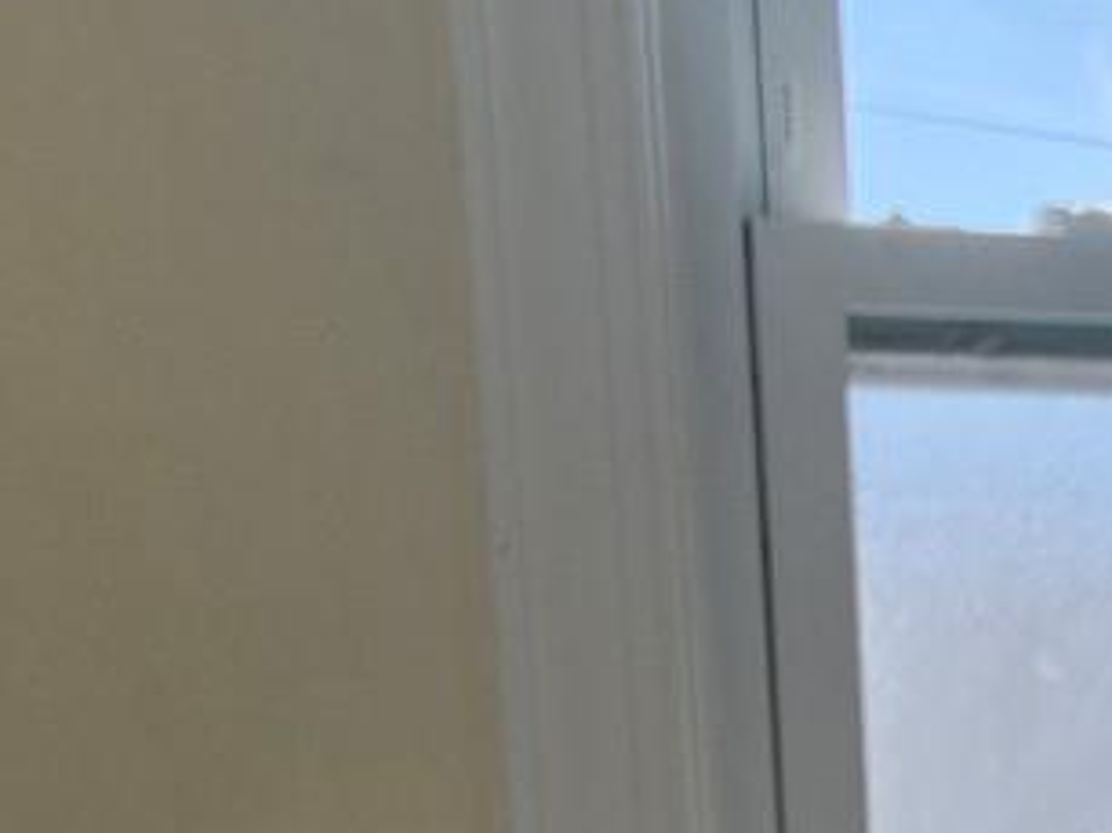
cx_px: 2180
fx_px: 4943
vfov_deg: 9.1
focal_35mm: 154
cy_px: 1655
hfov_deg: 11.6
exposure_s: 1/311
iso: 20
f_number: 1.8
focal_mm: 5.4
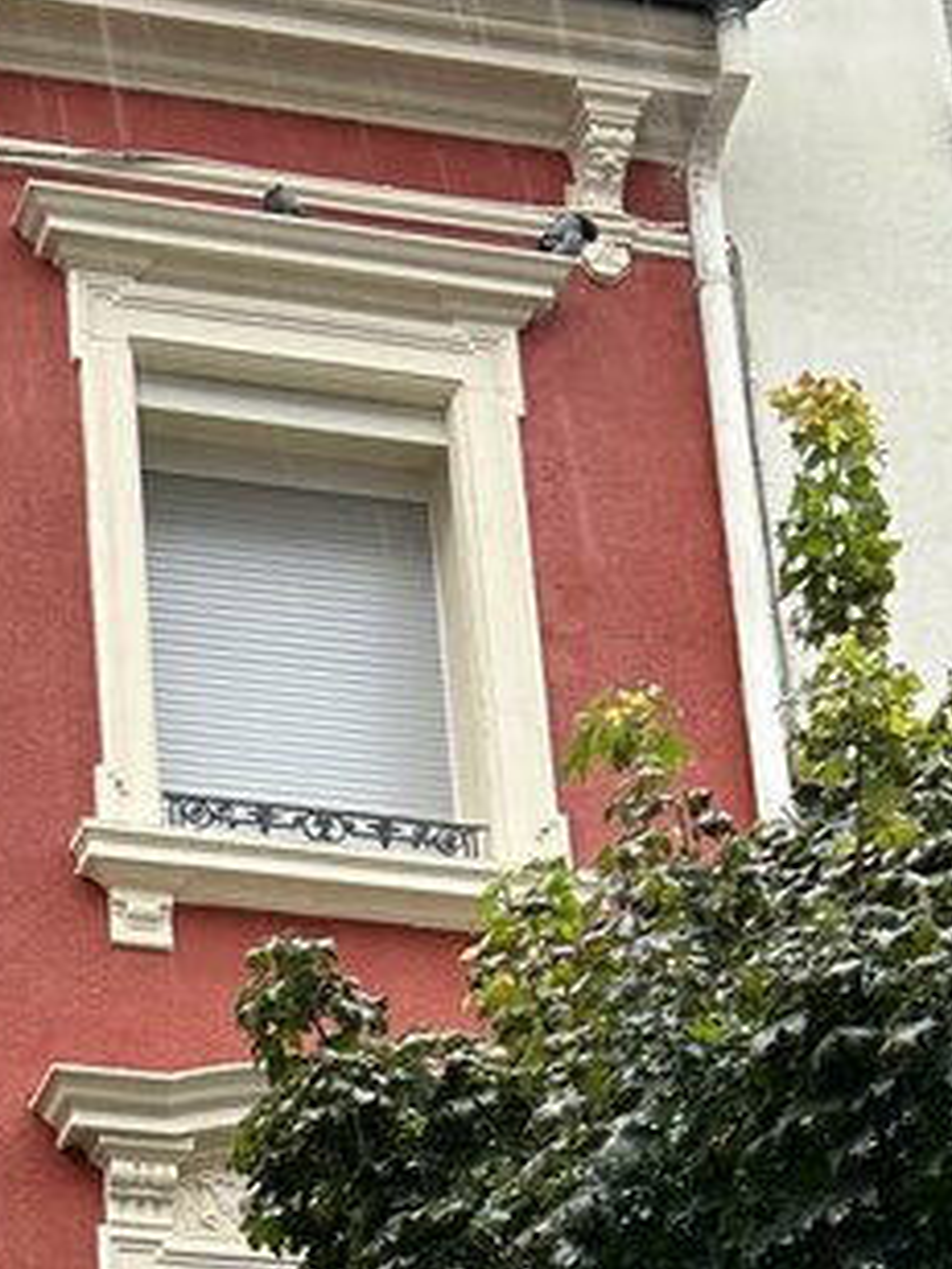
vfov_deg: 16.3
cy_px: 2007
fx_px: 3960
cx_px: -387
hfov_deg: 13.1
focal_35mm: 108
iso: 40
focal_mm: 5.7
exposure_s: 1/121
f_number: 1.5
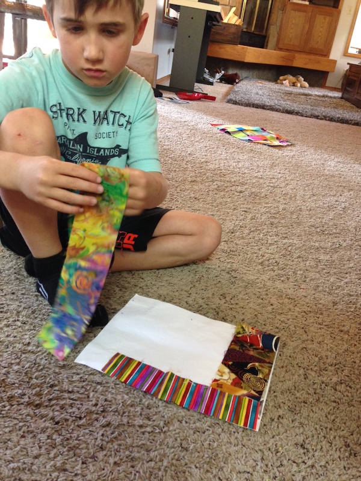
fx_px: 459
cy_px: 240
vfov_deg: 55.4
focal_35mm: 33
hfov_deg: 42.9
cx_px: 180
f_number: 2.4
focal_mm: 4.12
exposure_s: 1/20
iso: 160
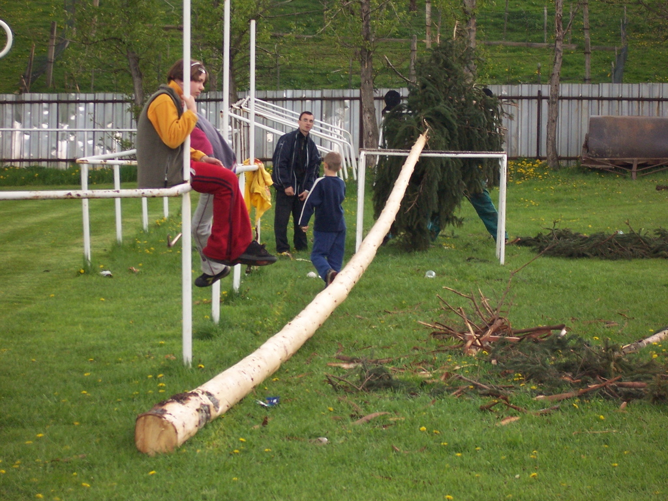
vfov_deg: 11.2
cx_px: 334
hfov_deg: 14.9
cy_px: 250
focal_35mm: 132
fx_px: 2547
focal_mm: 22
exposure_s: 1/125
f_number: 4.8
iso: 140
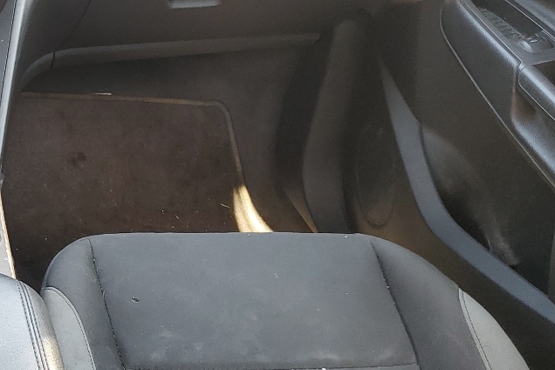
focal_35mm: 68
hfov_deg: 26.6
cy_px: 182
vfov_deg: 20.0
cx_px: -99
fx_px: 1048
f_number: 1.5
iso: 50
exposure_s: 1/60.2
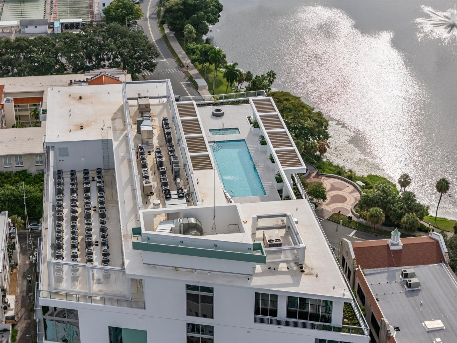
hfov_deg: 27.8
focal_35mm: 70
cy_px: 172
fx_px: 924
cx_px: 228
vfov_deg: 21.0
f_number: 2.8
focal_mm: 19.35
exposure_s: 1/60
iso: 210
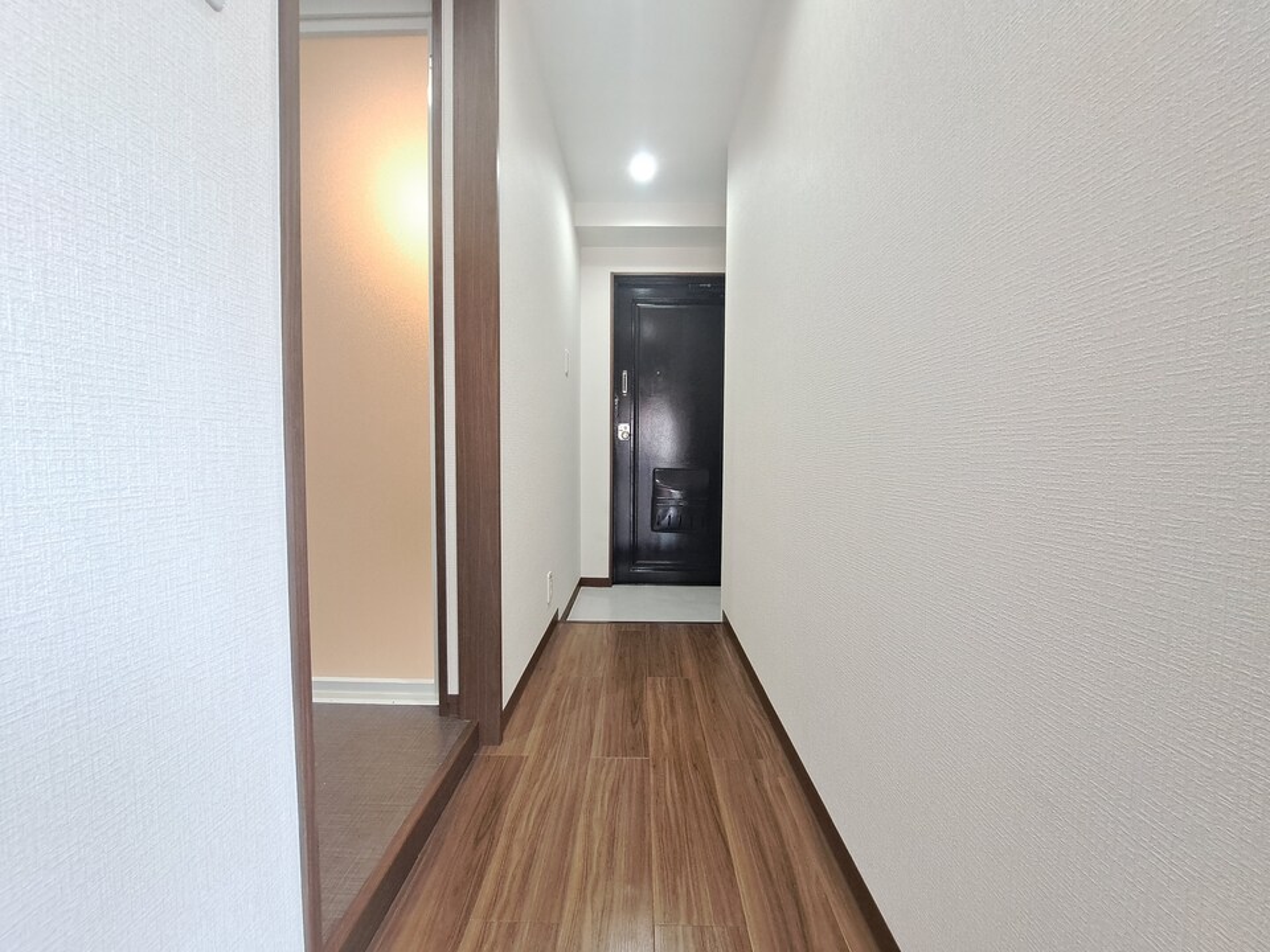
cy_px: 476
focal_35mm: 13
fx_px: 477
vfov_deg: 89.9
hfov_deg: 106.2
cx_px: 635
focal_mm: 1.74
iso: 200
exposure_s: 1/50
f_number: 2.2
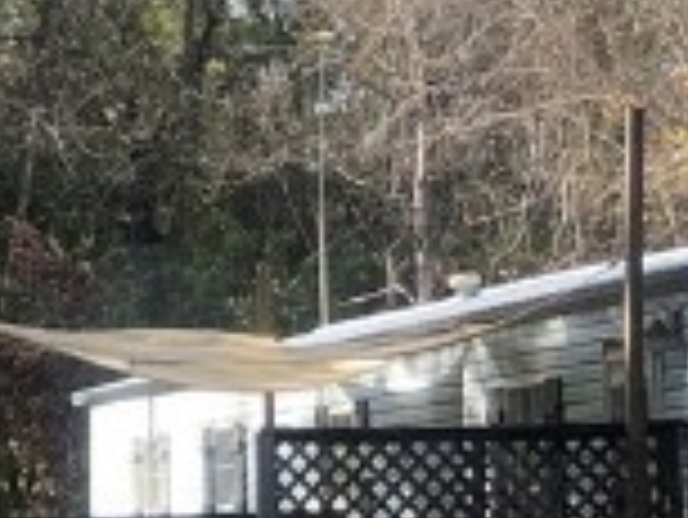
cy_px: 419
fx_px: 3720
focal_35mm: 187
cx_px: 621
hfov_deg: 10.5
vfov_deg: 7.9
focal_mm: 3.99
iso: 20
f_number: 1.8
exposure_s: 1/665
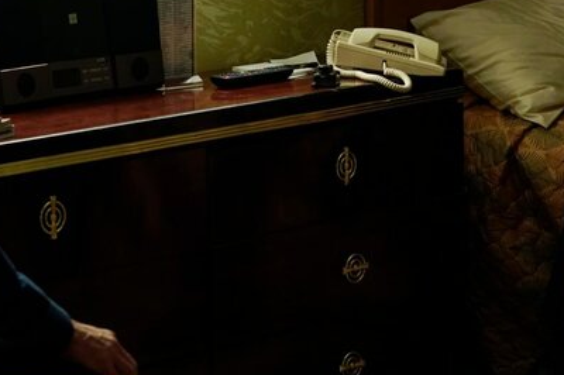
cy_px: 130
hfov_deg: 14.0
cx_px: 386
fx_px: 2285
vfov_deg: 9.4
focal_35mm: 146
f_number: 5
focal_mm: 73
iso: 3200
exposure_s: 1/160
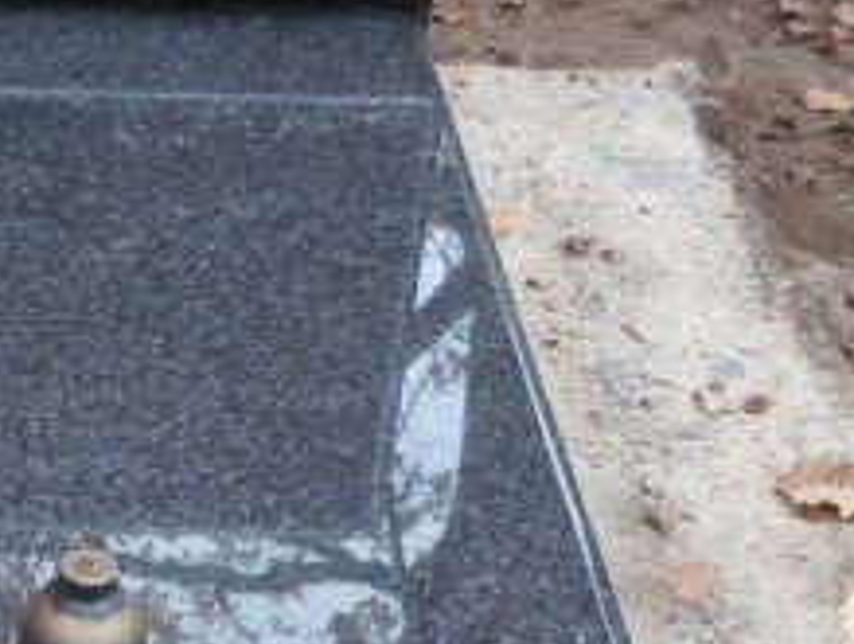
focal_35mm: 112
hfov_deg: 17.1
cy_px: 437
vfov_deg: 13.2
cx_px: -4
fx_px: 2768
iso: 100
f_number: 3
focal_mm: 4.2
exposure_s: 1/40
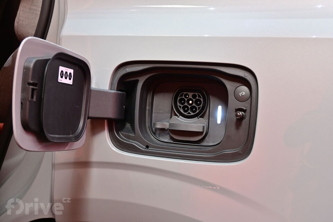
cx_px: 166
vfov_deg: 23.8
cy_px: 111
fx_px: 527
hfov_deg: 35.1
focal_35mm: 57
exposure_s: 1/50
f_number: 6.3
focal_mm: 38
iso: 500
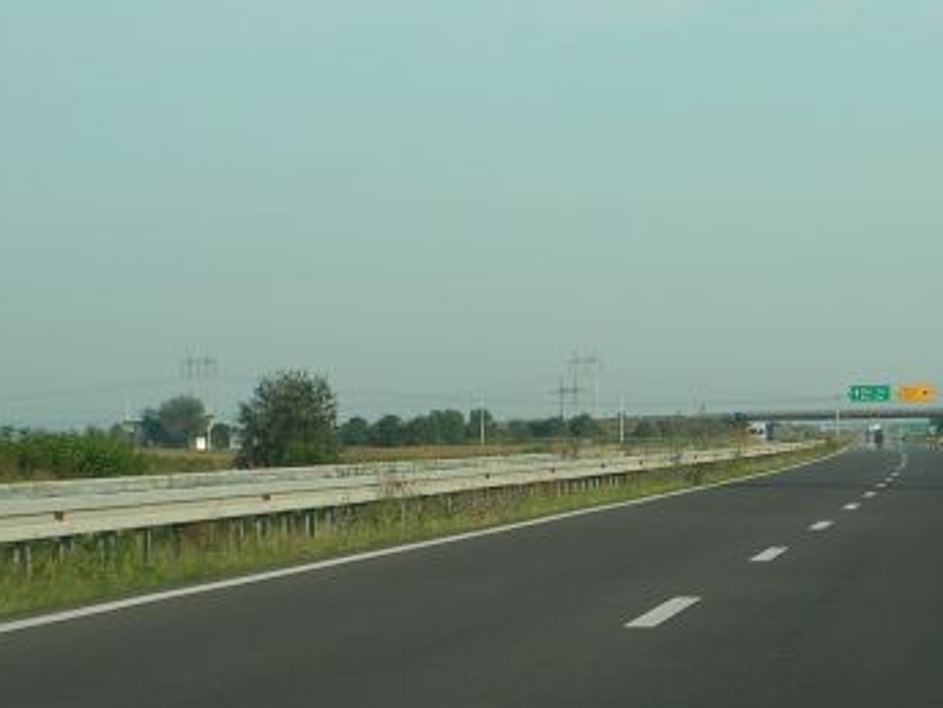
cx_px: 817
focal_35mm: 191
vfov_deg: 7.8
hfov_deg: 10.3
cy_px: 498
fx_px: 5205
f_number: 3.4
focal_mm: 17.3
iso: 64
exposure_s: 1/400
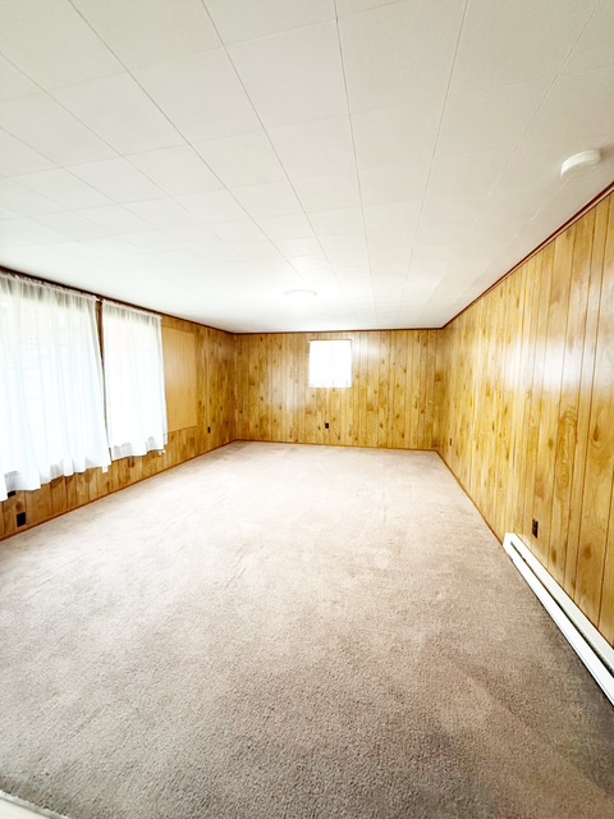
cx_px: 307
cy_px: 410
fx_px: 331
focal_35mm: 14
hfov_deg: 85.7
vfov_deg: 102.1
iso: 1000
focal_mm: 2.22
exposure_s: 1/60
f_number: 2.2
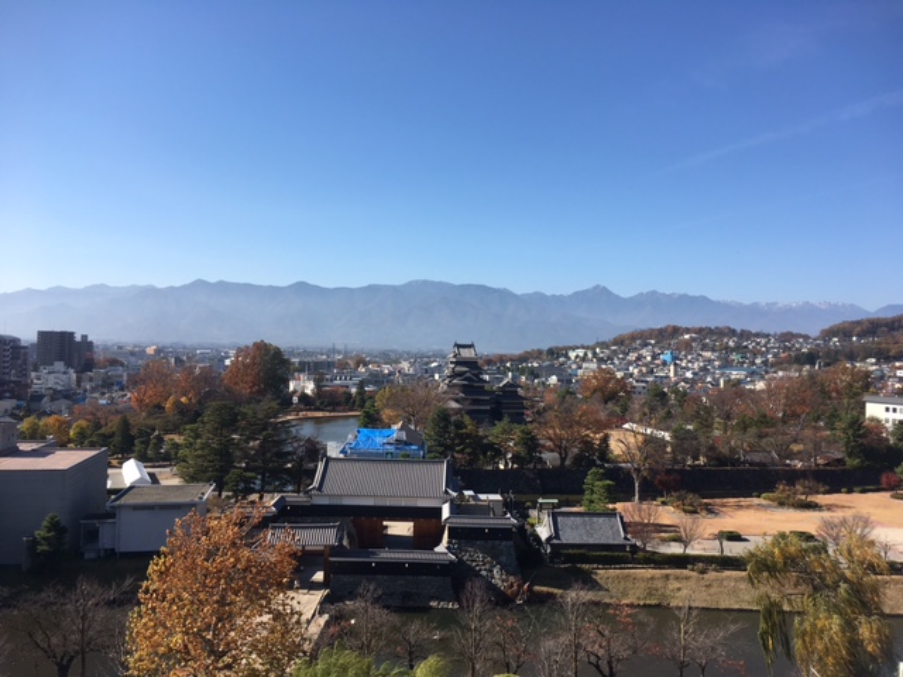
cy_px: 338
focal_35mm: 29
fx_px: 756
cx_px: 452
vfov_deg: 48.2
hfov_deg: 61.7
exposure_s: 1/1221
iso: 25
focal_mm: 4.15
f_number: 2.2
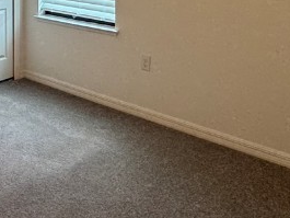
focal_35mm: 54
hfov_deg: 33.7
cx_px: 31
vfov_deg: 23.9
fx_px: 453
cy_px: -62
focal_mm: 2.22
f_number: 2.2
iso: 160
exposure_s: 1/60
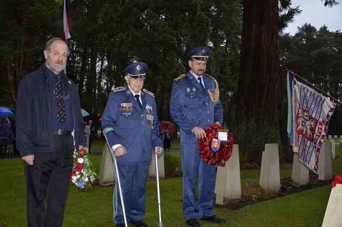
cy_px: 114
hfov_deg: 51.4
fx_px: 356
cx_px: 171
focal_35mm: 38
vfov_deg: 35.3
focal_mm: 25
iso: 160
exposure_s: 1/60
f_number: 4
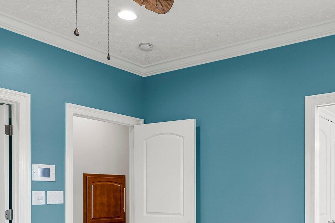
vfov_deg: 31.8
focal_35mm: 40
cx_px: 236
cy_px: 196
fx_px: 375
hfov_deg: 47.0
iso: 400
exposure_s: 1/6
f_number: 8
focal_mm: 18.6
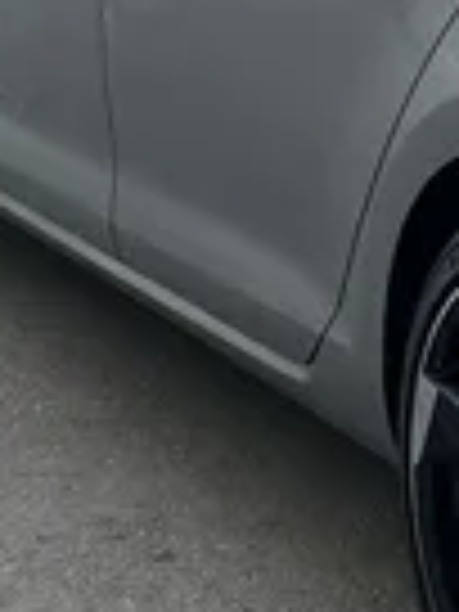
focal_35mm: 138
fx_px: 2440
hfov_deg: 10.1
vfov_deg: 12.5
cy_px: -616
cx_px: 846
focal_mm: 5.7
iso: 50
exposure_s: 1/173
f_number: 1.5
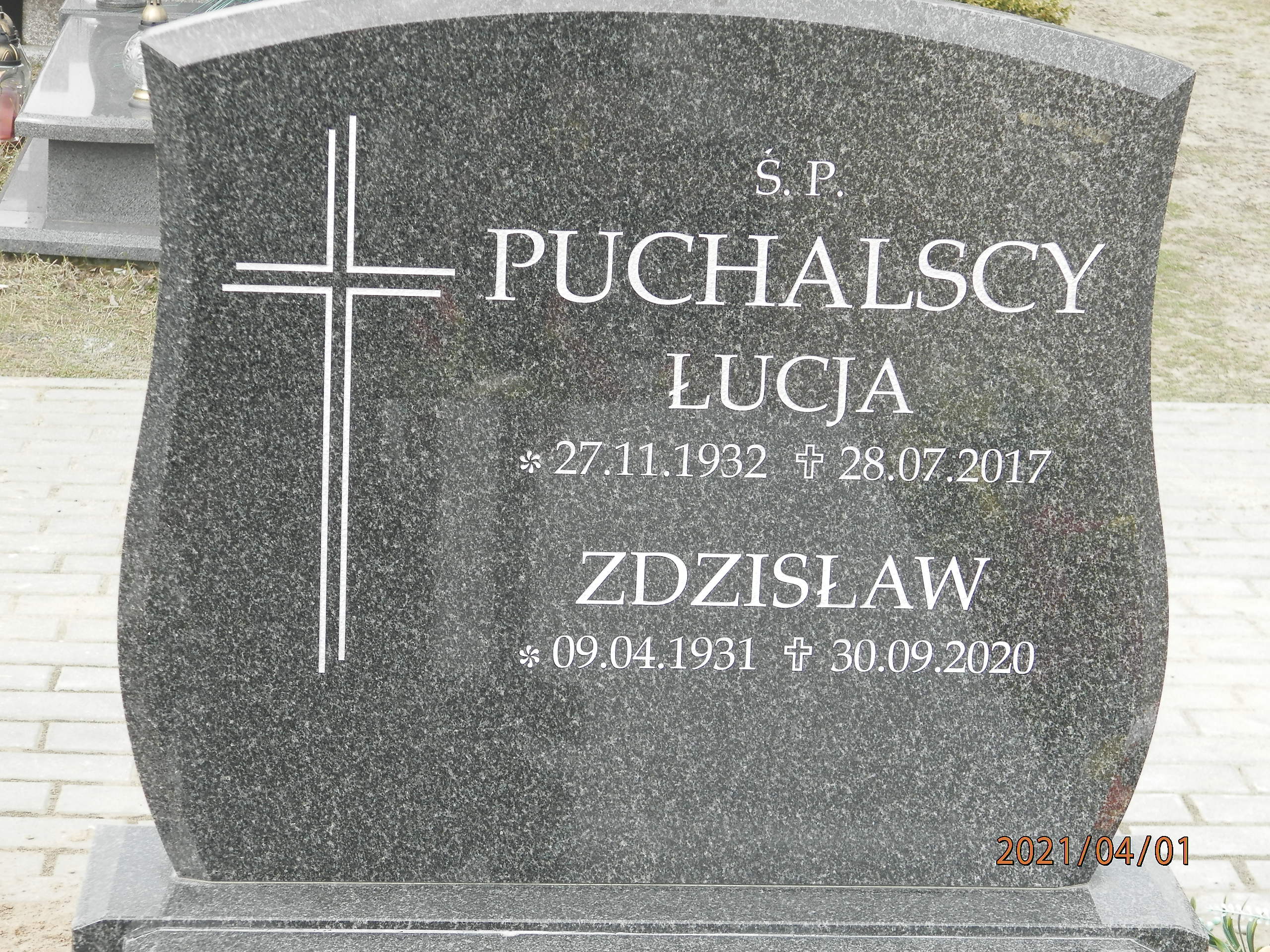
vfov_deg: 18.0
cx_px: 635
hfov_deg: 23.8
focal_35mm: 82
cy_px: 476
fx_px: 3008
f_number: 4.2
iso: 80
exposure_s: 1/160
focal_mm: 14.6
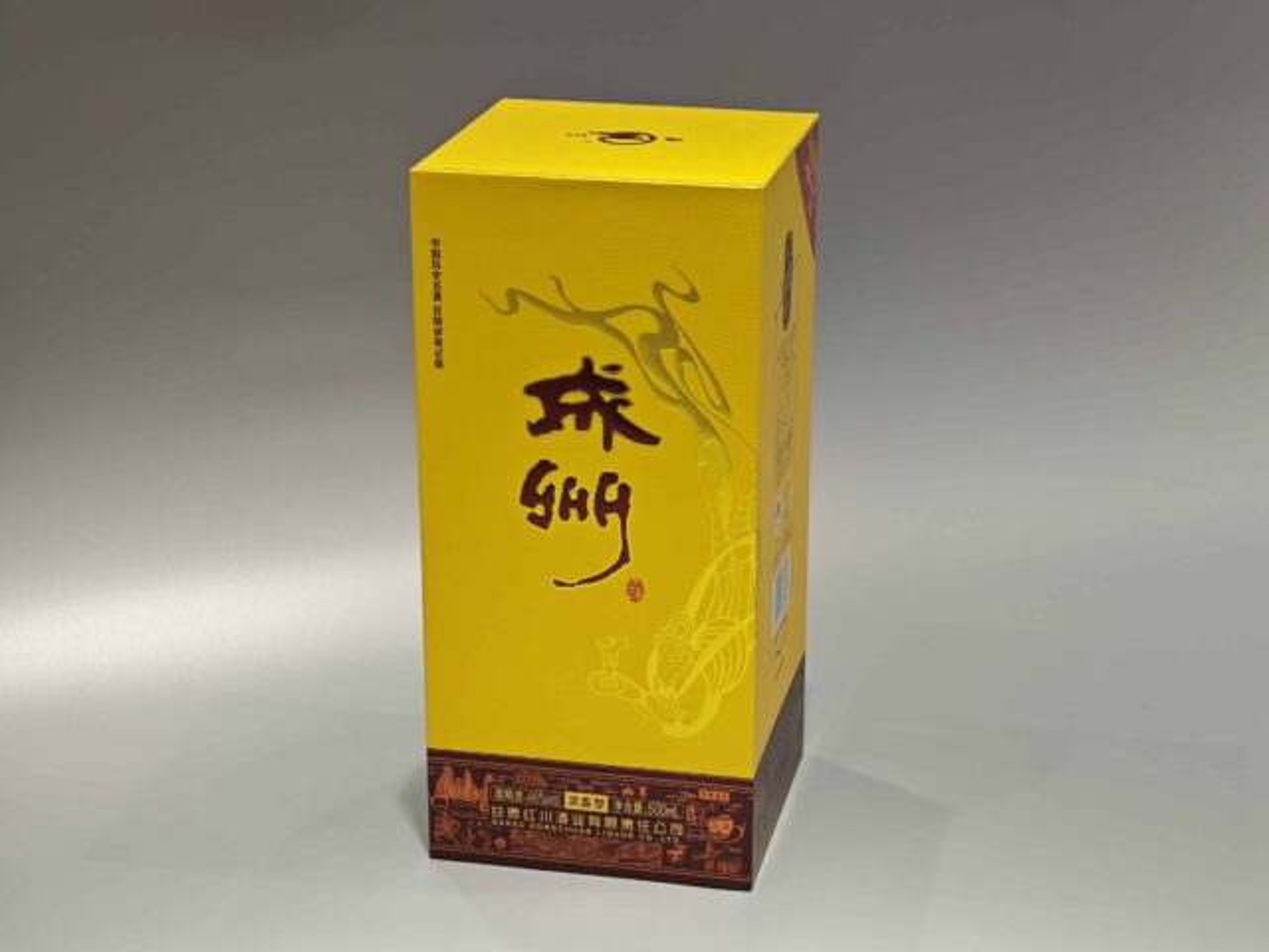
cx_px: 634
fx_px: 2749
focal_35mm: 75
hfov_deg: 26.0
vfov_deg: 19.6
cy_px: 476
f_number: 2
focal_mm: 10.1
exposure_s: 1/100
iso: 200
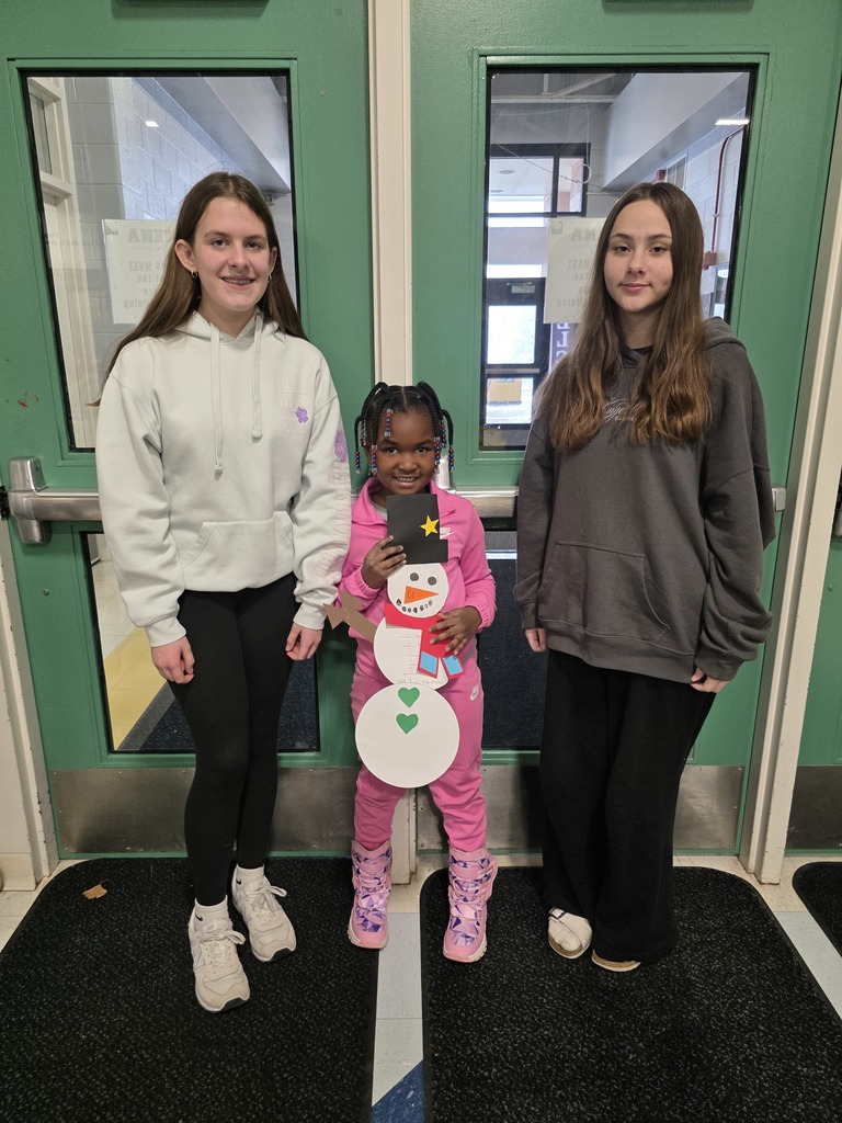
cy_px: 562
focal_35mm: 23
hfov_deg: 58.9
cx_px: 421
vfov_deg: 73.9
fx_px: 746
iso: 160
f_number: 1.7
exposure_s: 1/120
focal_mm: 6.3
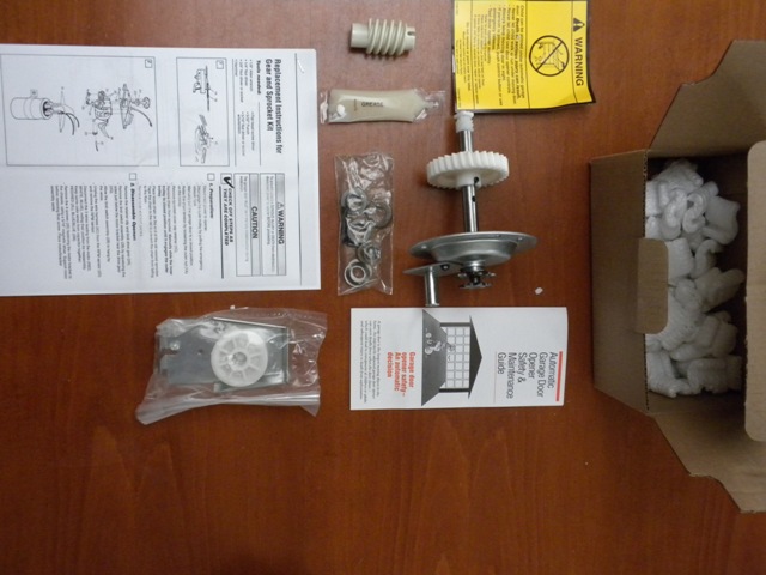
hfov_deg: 50.1
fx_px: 819
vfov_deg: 38.7
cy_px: 288
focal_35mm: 37
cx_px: 383
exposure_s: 1/53.4
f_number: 3.5
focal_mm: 6.6
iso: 400
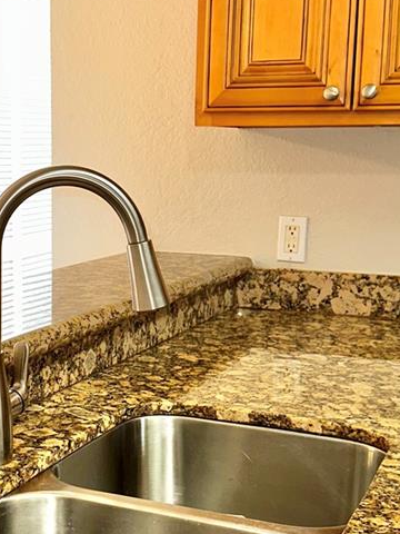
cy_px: 295
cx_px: 129
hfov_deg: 24.3
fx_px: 924
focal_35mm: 60
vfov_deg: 32.2
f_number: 1.78
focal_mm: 6.86
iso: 100
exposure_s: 1/24
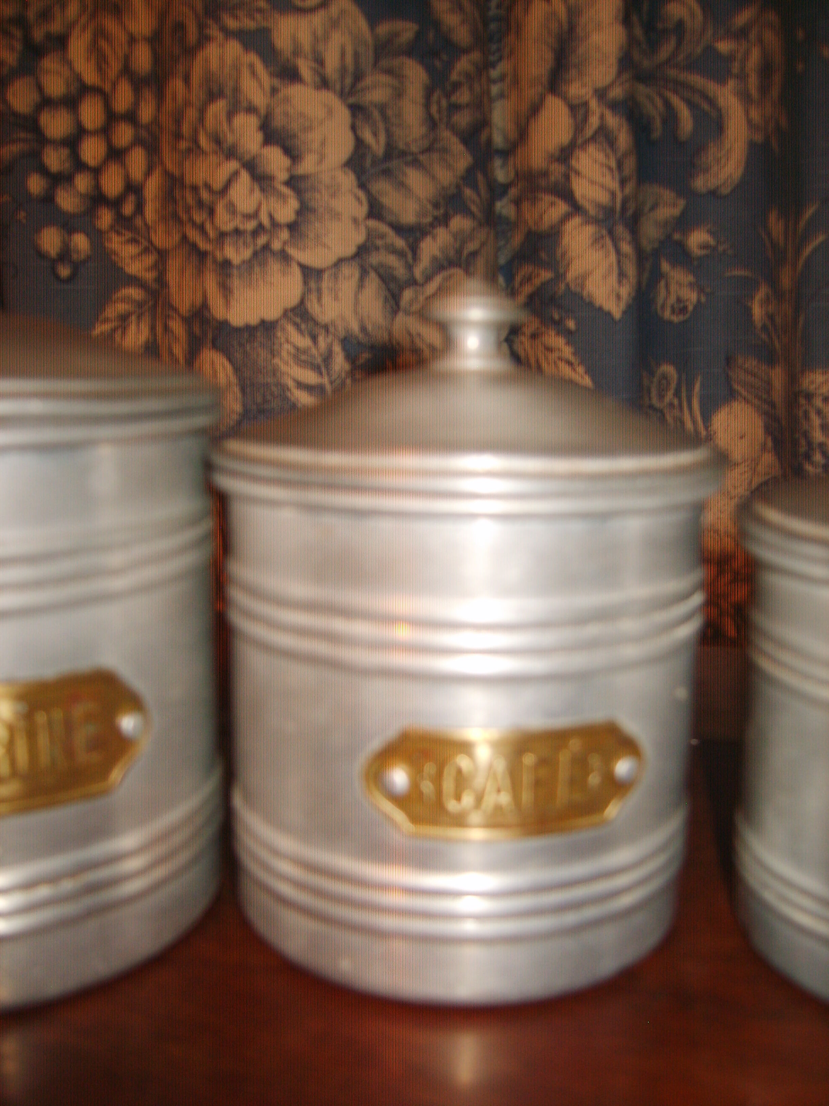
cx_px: 414
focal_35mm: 35
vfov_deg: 52.6
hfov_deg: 40.7
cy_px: 553
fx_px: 1118
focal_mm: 7.4
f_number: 2.8
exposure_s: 1/30
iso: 100
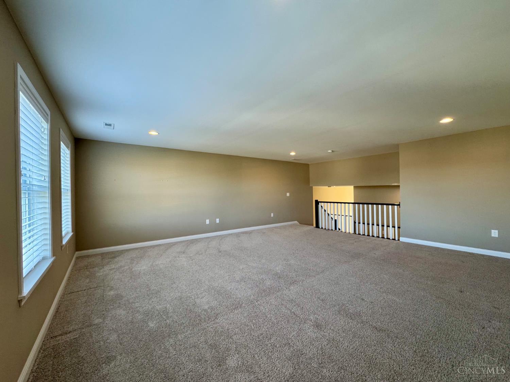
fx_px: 206
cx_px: 255
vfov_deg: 85.7
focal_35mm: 14
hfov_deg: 102.1
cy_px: 191
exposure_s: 1/120
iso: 200
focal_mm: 2.22
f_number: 2.2
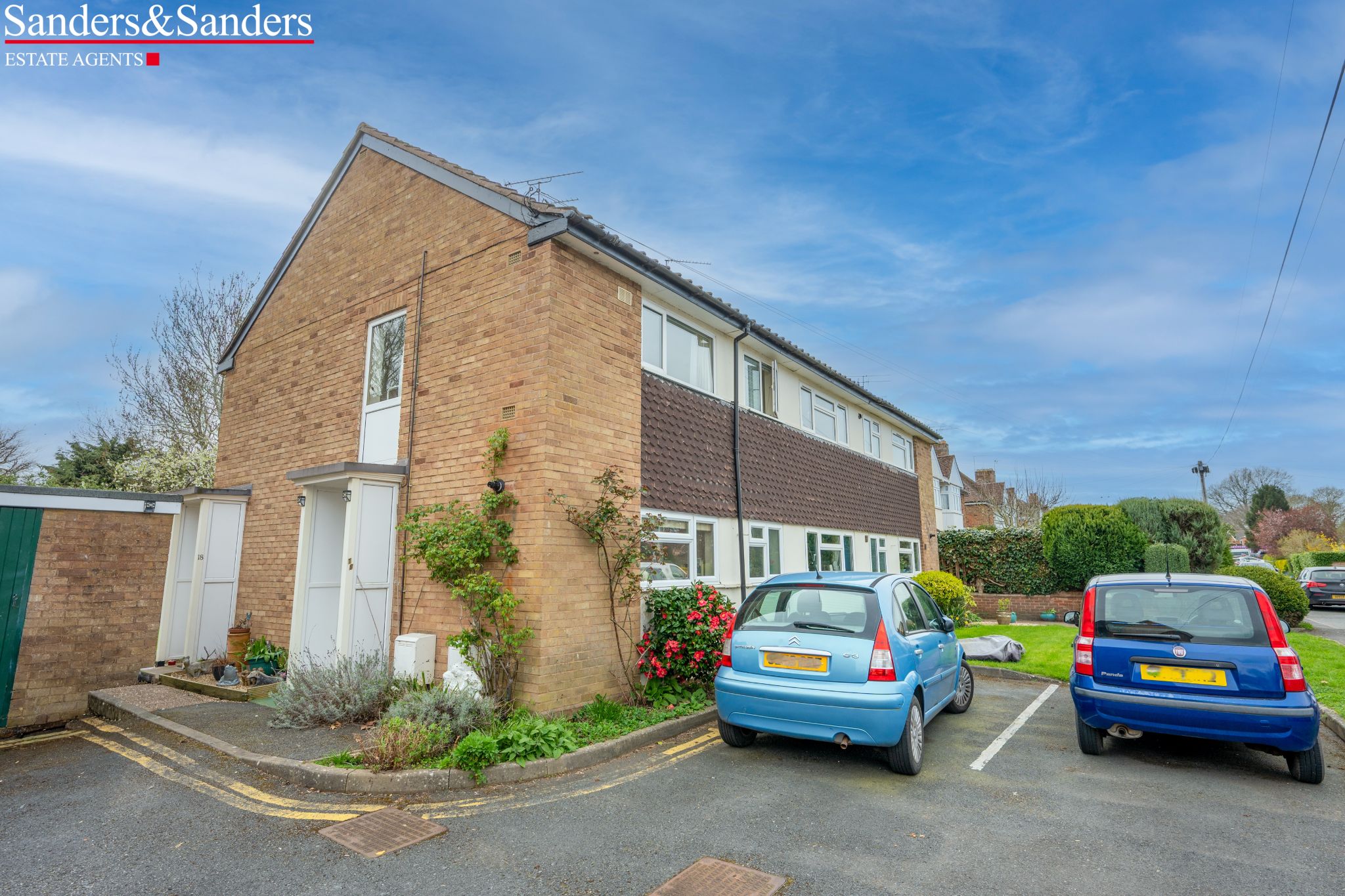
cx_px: 672
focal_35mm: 18
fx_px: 654
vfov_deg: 68.9
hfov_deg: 91.6
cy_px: 448
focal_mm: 17.5
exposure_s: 1/200
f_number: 7.1
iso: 100
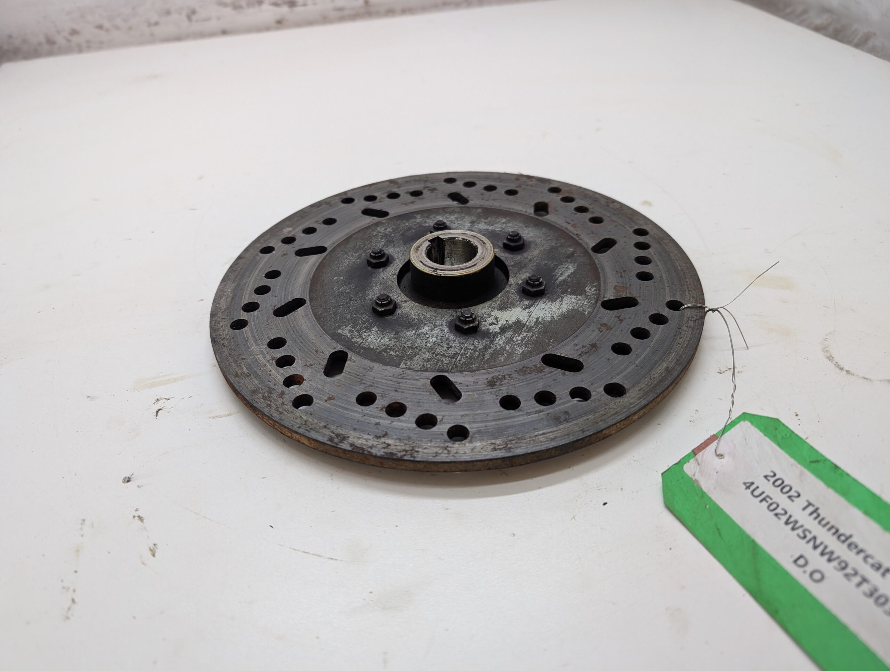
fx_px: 618
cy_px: 336
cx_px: 445
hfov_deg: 71.5
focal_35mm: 24
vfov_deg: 56.9
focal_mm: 6.9
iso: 98
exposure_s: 1/69.2
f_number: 1.68
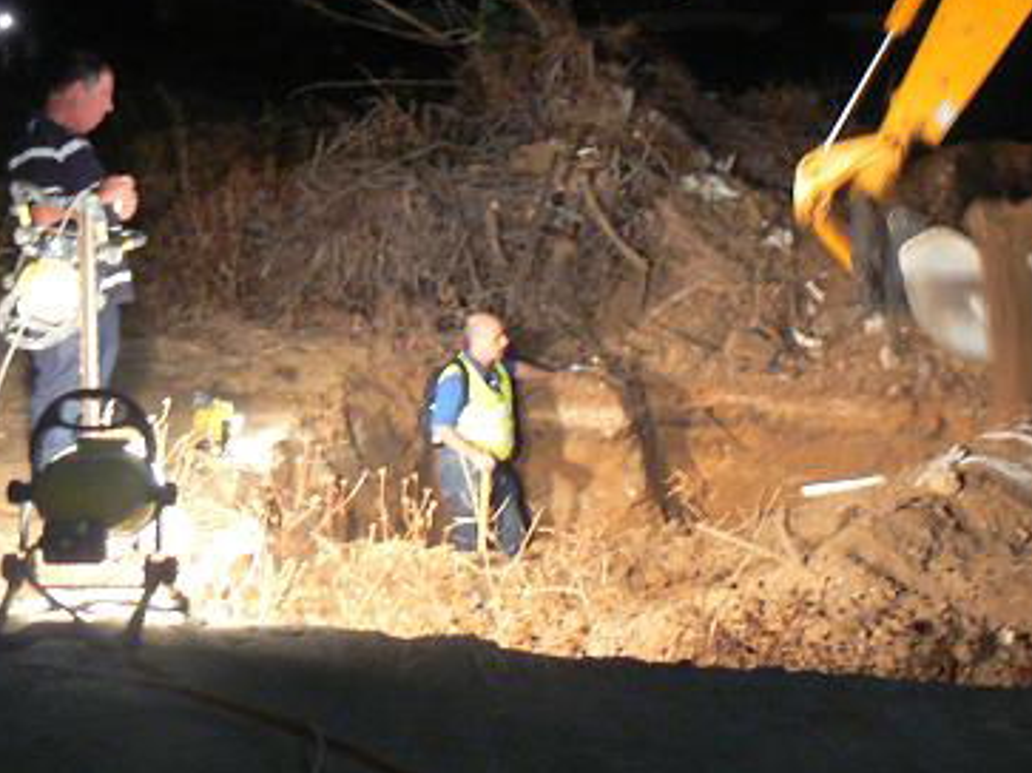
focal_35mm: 56
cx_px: 651
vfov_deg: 25.9
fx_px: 1669
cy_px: 246
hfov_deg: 34.2
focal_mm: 6
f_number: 2.8
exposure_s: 1/5
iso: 200
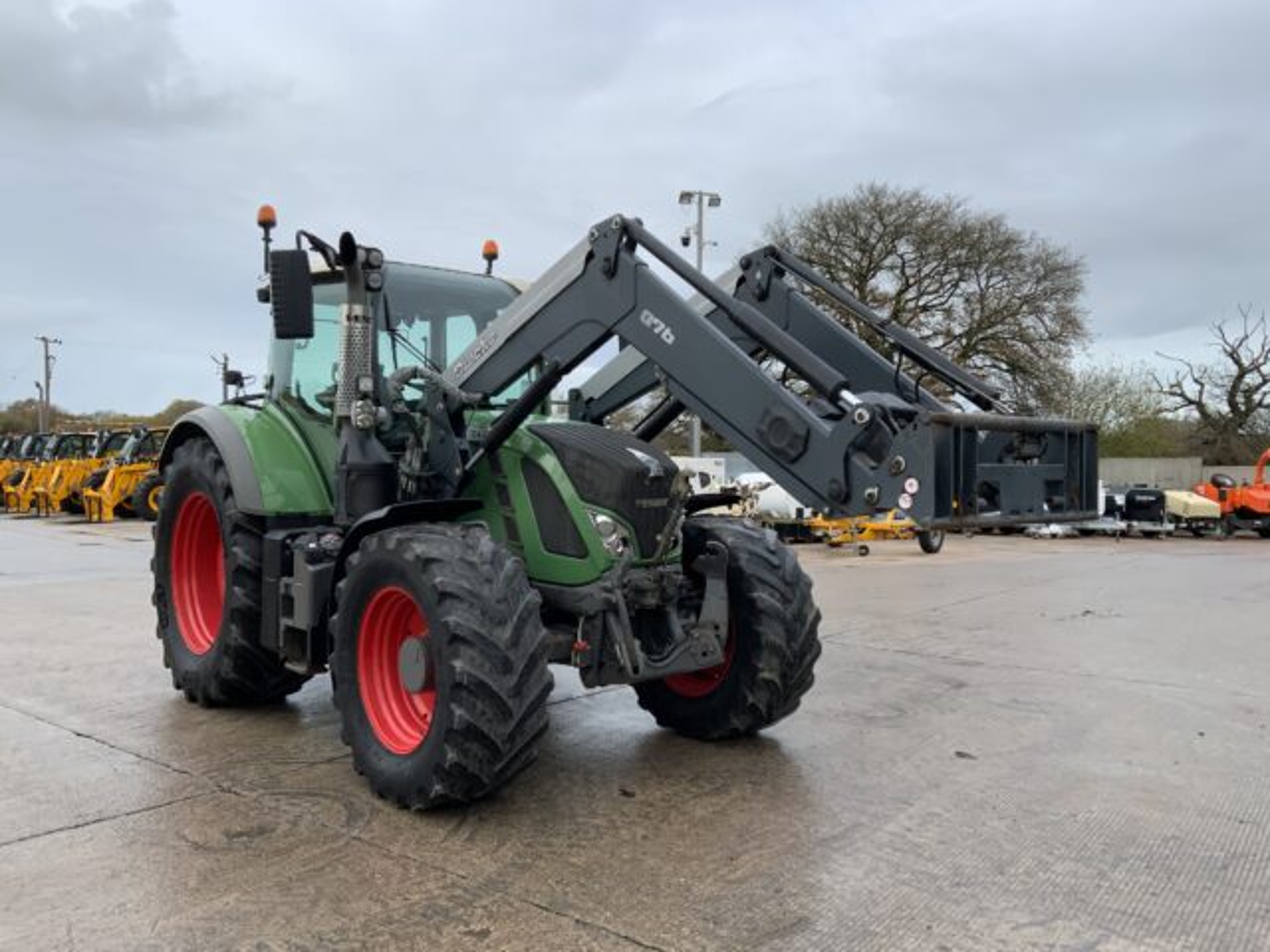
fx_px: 1064
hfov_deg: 61.7
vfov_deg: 48.2
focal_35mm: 29
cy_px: 476
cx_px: 635
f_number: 1.8
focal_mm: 3
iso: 16
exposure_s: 1/432
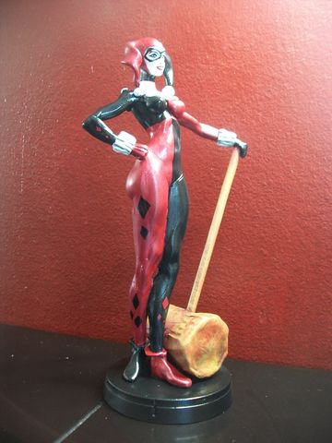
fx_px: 409
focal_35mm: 32
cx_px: 166
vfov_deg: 56.8
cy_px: 222
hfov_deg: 44.2
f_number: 2.9
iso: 216
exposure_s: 1/8
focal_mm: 5.7
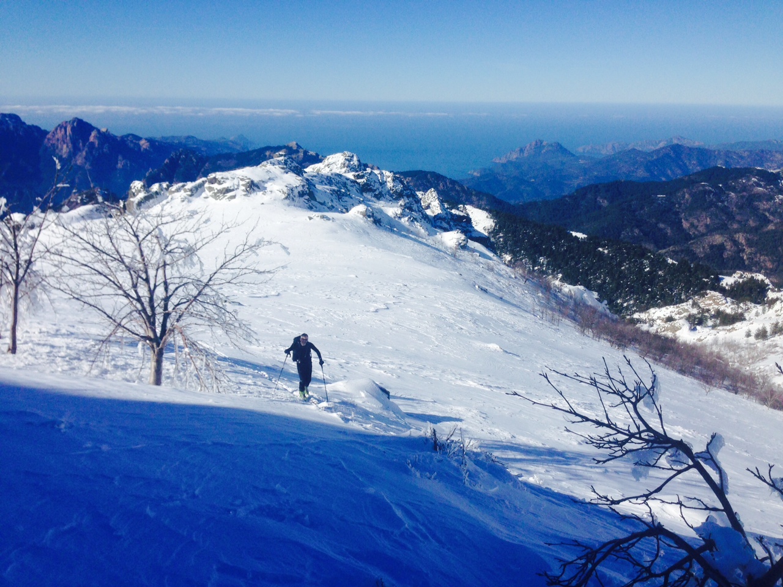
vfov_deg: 42.9
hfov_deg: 55.4
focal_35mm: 33
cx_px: 392
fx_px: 746
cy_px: 294
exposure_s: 1/3623
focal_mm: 4.12
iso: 50
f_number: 2.4
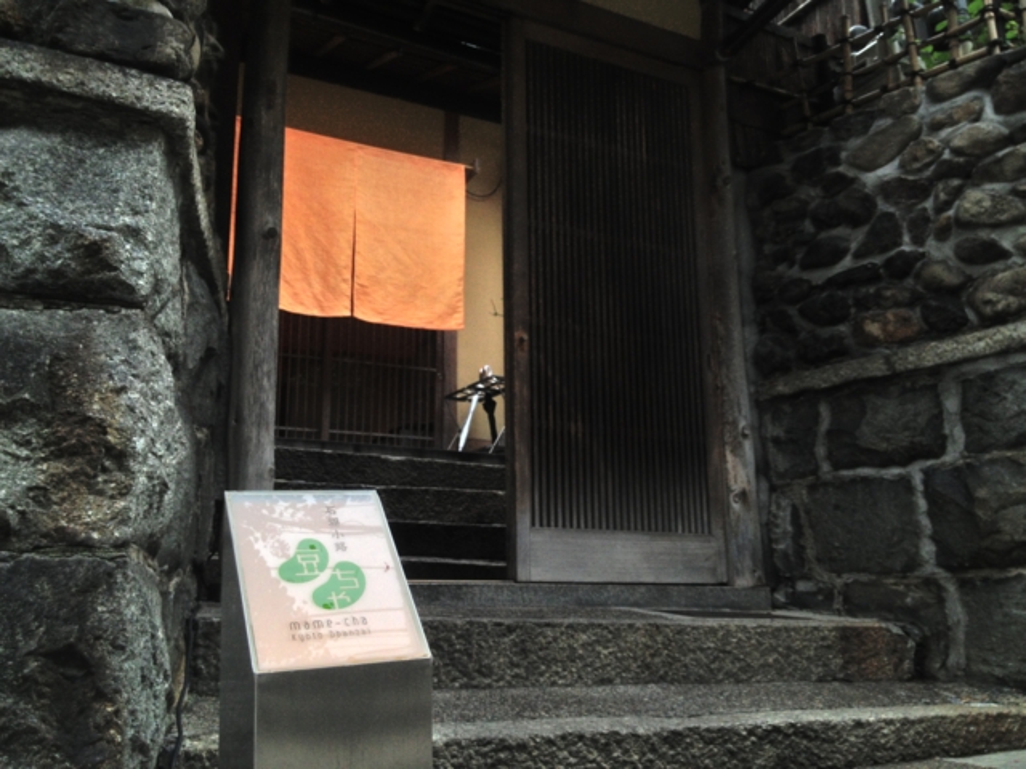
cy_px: 384
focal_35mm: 35
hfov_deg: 52.6
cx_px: 513
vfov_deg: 40.7
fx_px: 1037
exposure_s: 1/120
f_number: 2.4
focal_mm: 4.28
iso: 64
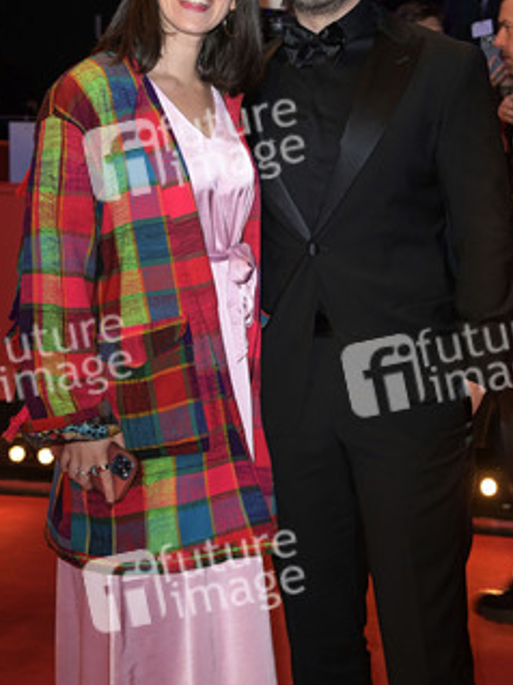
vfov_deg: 25.9
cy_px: 258
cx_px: 256
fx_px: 1484
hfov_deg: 19.6
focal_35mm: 75
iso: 800
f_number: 5.6
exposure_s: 1/200
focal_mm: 62
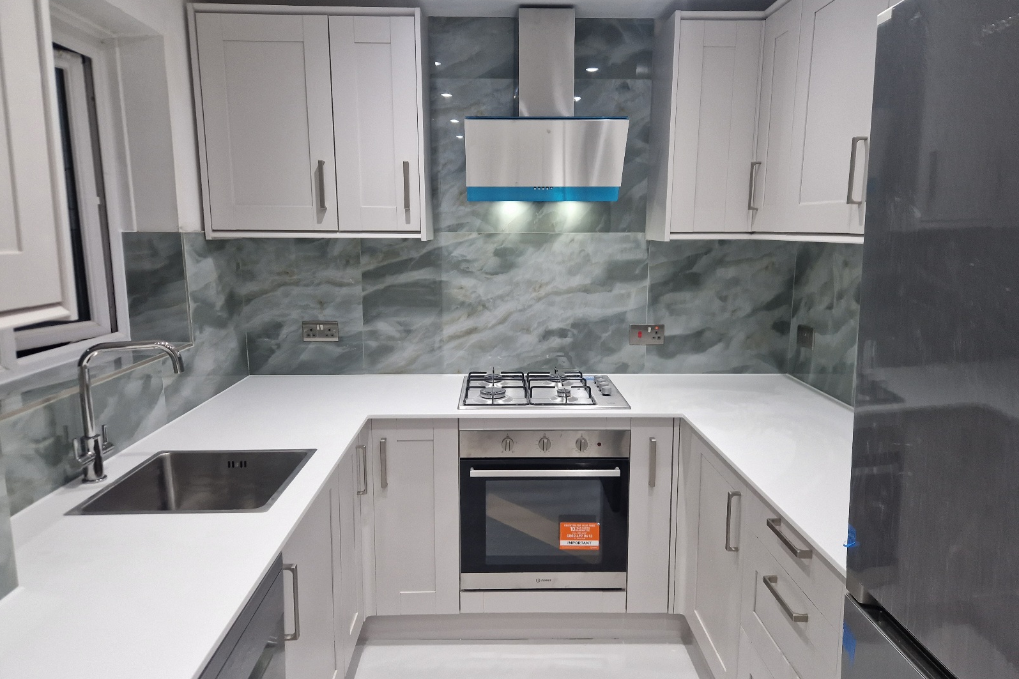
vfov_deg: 53.1
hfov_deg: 73.7
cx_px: 509
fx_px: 679
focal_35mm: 24
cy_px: 328
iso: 100
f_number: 1.8
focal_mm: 5.4
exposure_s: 1/100
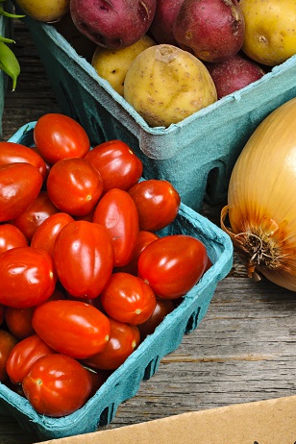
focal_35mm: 130
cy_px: 325
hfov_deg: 10.5
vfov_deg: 15.7
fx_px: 1603
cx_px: 275
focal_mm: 50
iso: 200
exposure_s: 1/125
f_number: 13
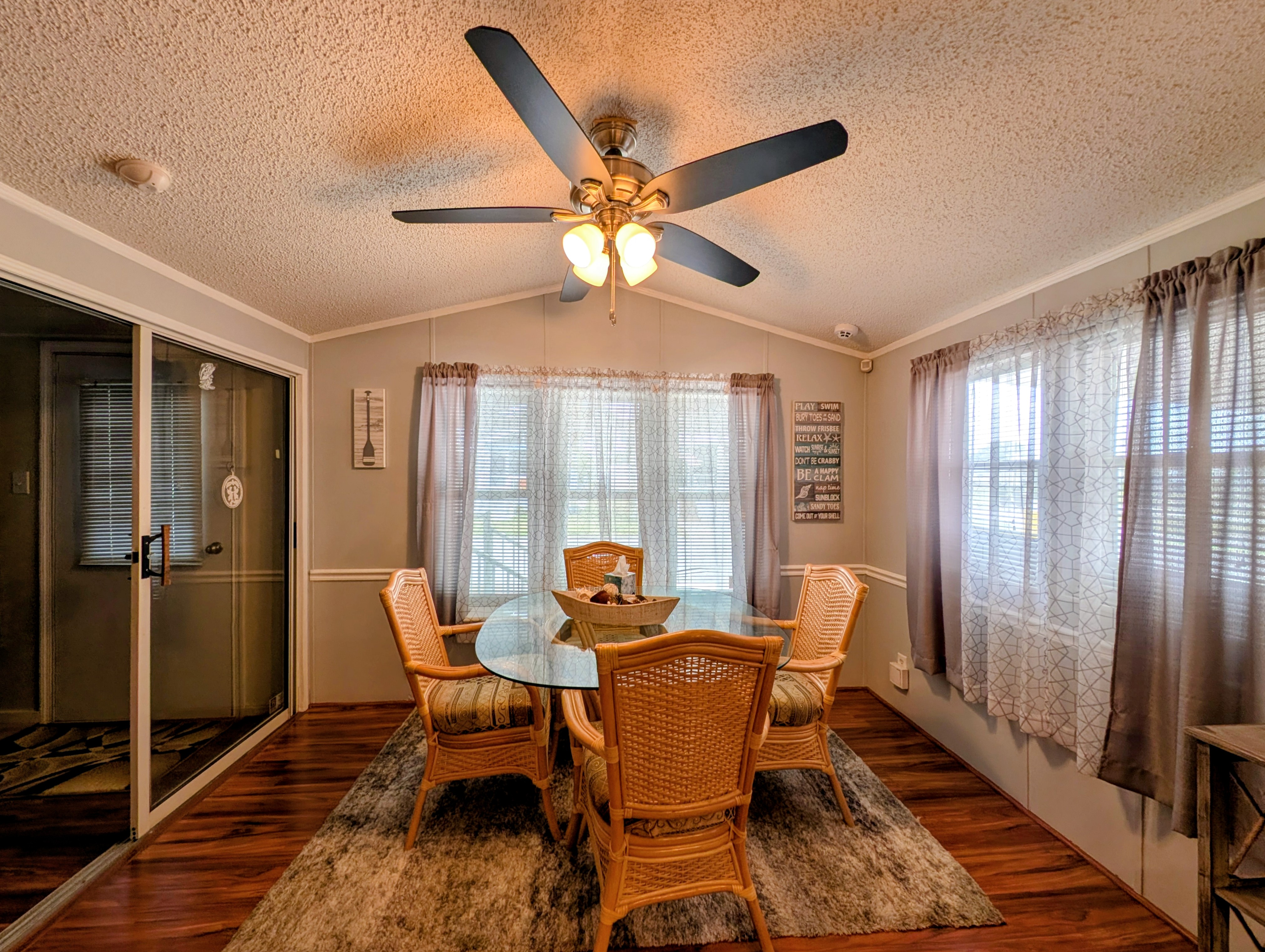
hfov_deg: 110.5
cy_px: 476
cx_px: 632
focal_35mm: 12
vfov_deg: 94.6
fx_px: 439
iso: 90
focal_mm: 2.23
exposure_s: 1/120
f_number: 1.95
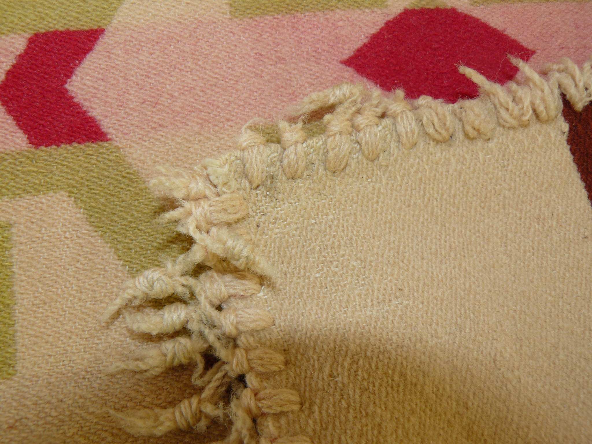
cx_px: 296
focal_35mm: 36
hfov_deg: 51.4
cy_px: 222
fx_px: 616
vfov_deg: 39.7
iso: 100
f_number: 4
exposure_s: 1/25
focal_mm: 6
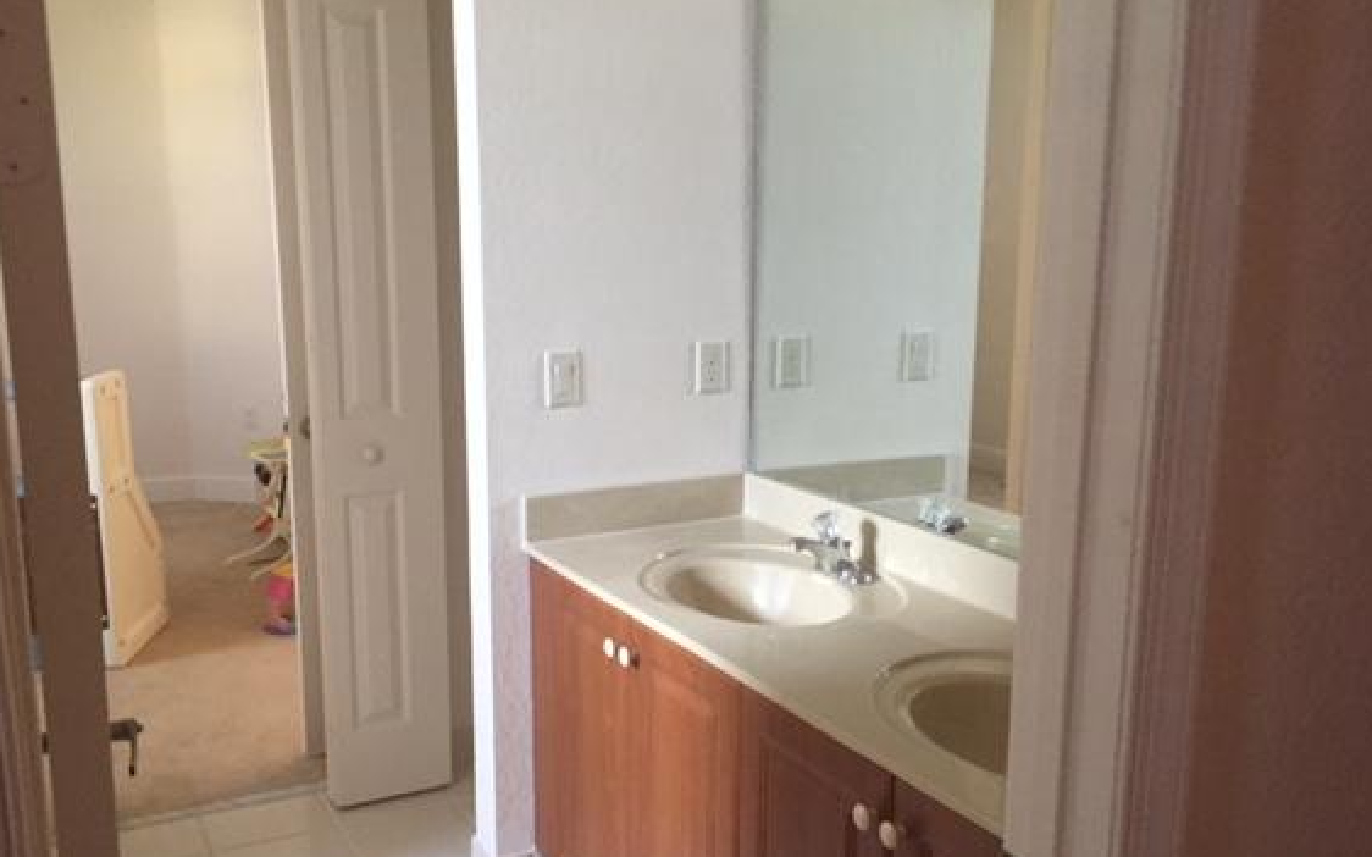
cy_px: 498
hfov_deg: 55.3
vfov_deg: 36.2
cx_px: 642
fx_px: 1308
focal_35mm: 35
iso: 250
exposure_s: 1/30
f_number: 2.2
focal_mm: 4.15
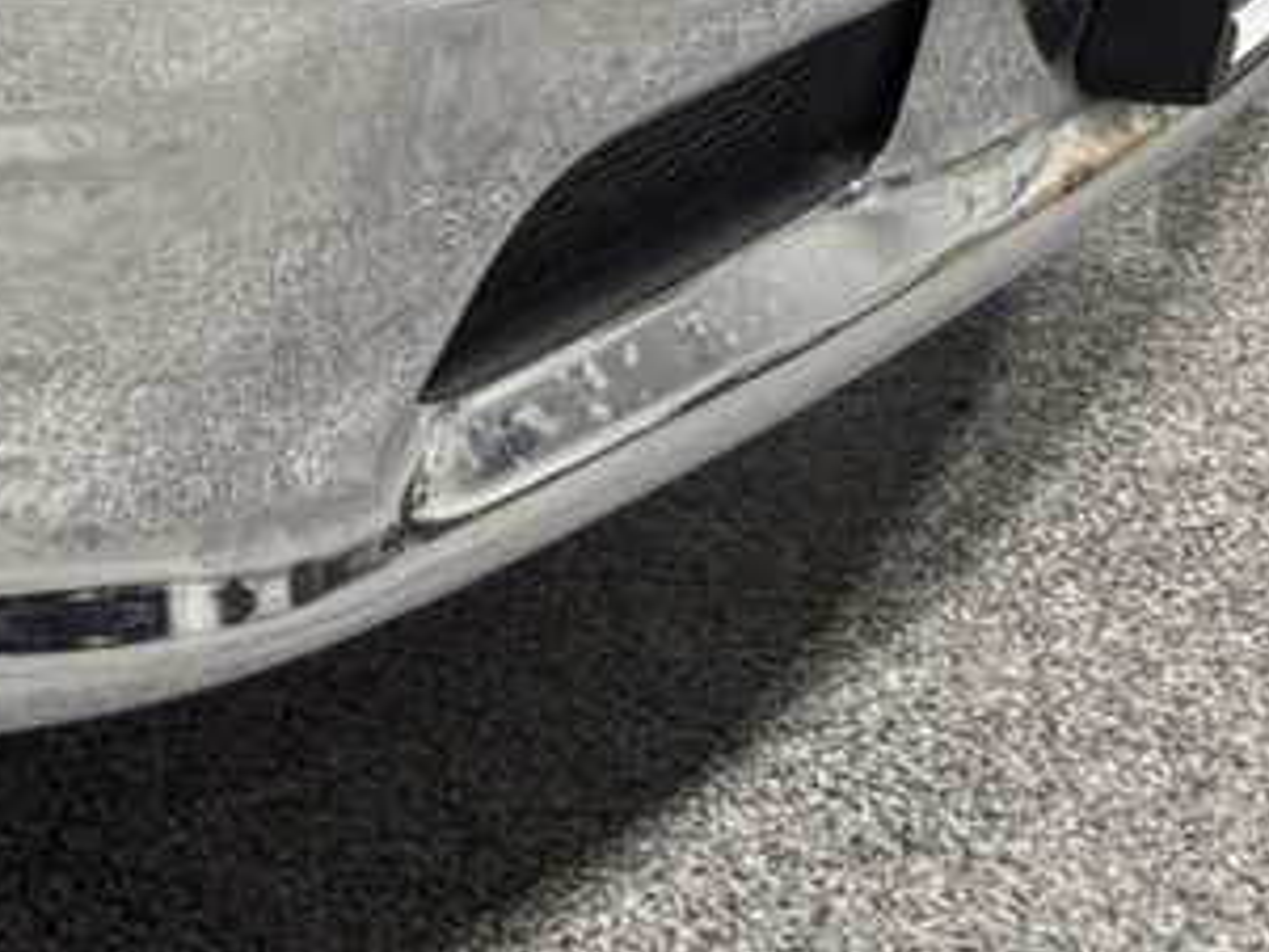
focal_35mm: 166
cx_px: -1889
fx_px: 6088
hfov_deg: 10.2
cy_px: -1369
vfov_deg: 8.2
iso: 125
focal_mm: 5.96
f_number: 1.6
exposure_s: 1/60
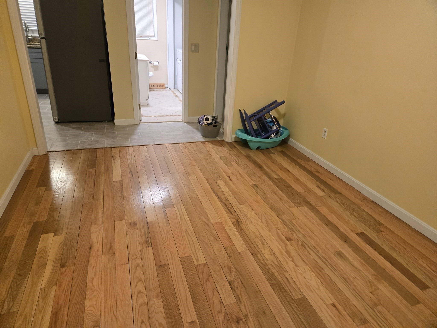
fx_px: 290
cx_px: 218
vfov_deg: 58.9
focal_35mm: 23
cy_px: 164
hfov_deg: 73.9
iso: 640
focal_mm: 5.4
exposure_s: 1/120
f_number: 1.8
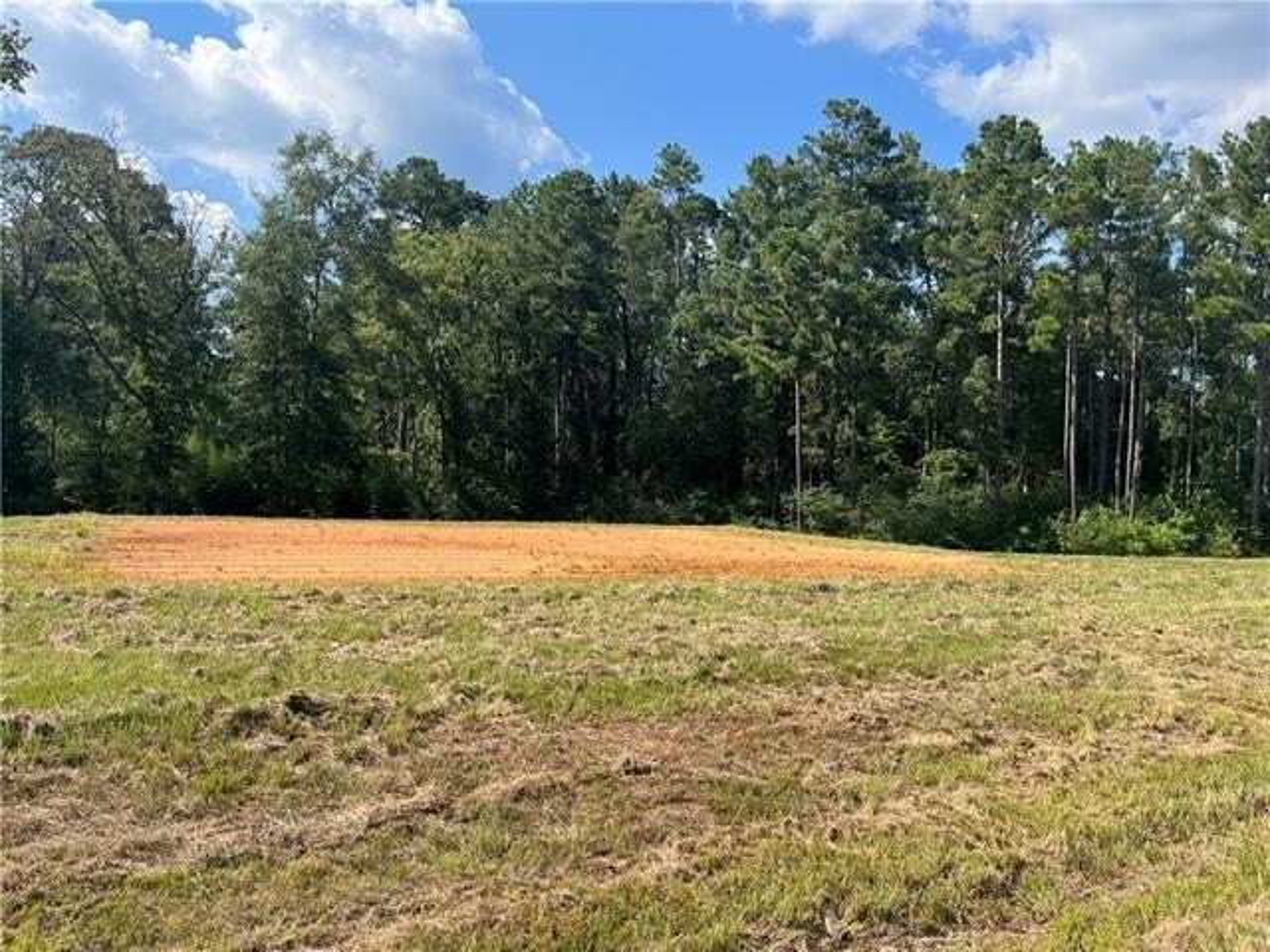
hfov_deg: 67.3
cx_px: 635
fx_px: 954
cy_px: 476
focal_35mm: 26
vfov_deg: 53.1
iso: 50
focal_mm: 5.1
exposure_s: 1/2024
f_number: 1.6
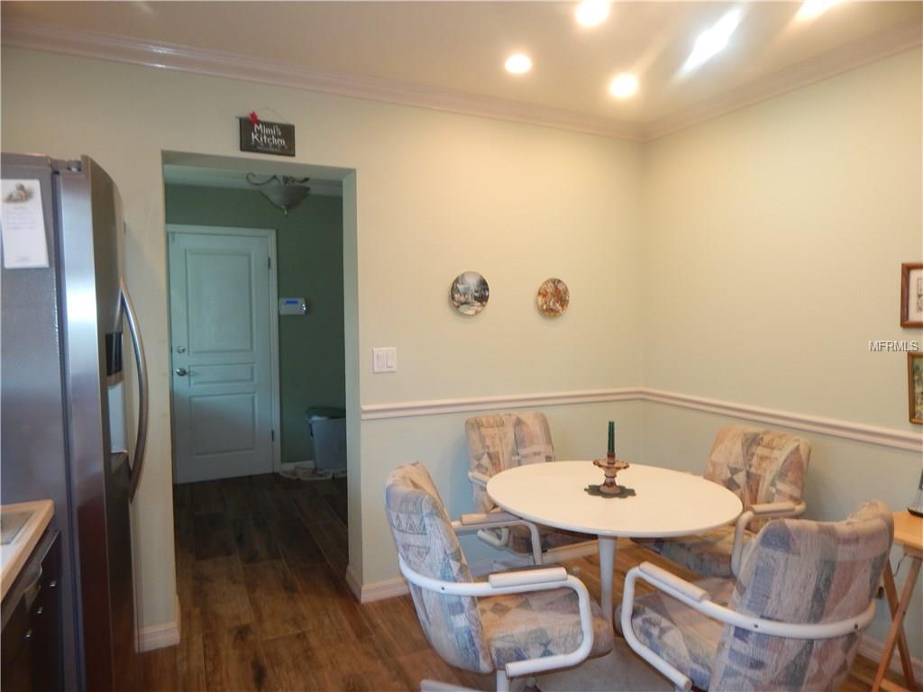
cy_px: 346
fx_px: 587
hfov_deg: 76.4
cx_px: 462
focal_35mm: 22
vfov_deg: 61.1
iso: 140
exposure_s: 1/30
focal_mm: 4
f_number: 3
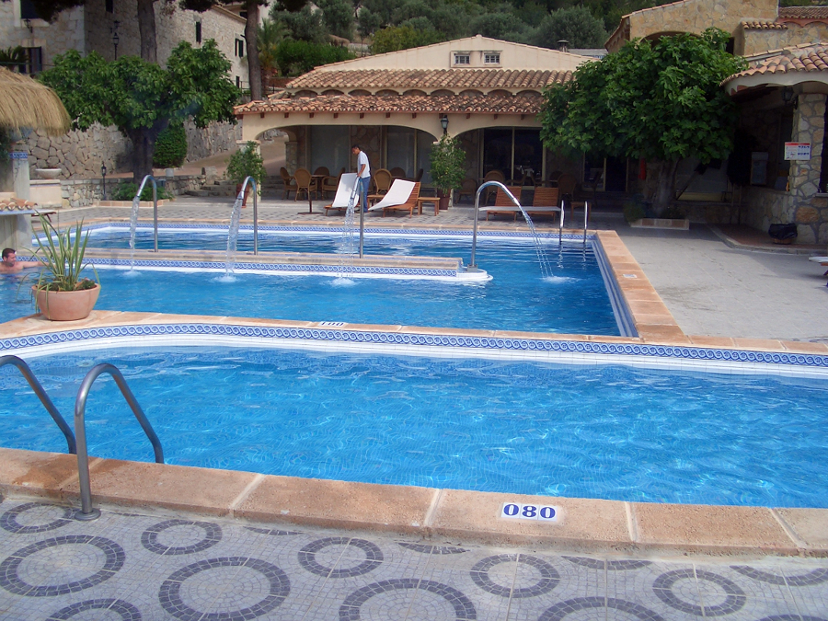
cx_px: 414
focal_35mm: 35
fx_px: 837
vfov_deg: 40.7
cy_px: 310
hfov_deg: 52.6
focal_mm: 5.8
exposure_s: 1/640
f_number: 4.3
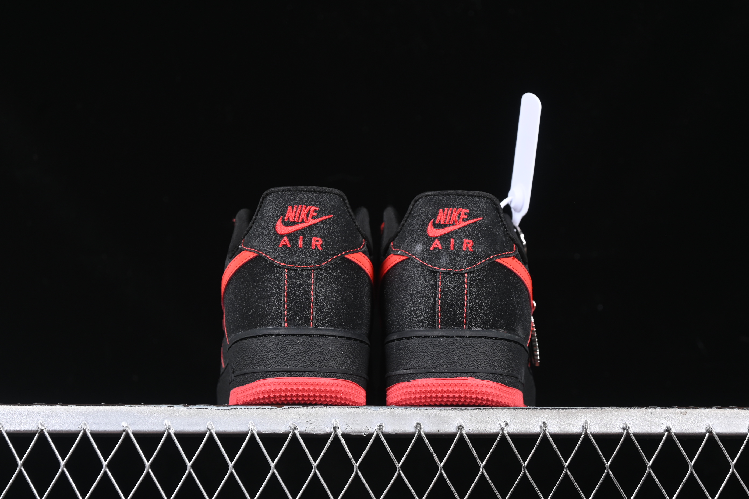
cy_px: 250
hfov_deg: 27.0
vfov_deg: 18.2
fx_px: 1560
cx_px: 374
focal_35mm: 75
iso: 160
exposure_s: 1/60
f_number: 6.3
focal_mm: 50
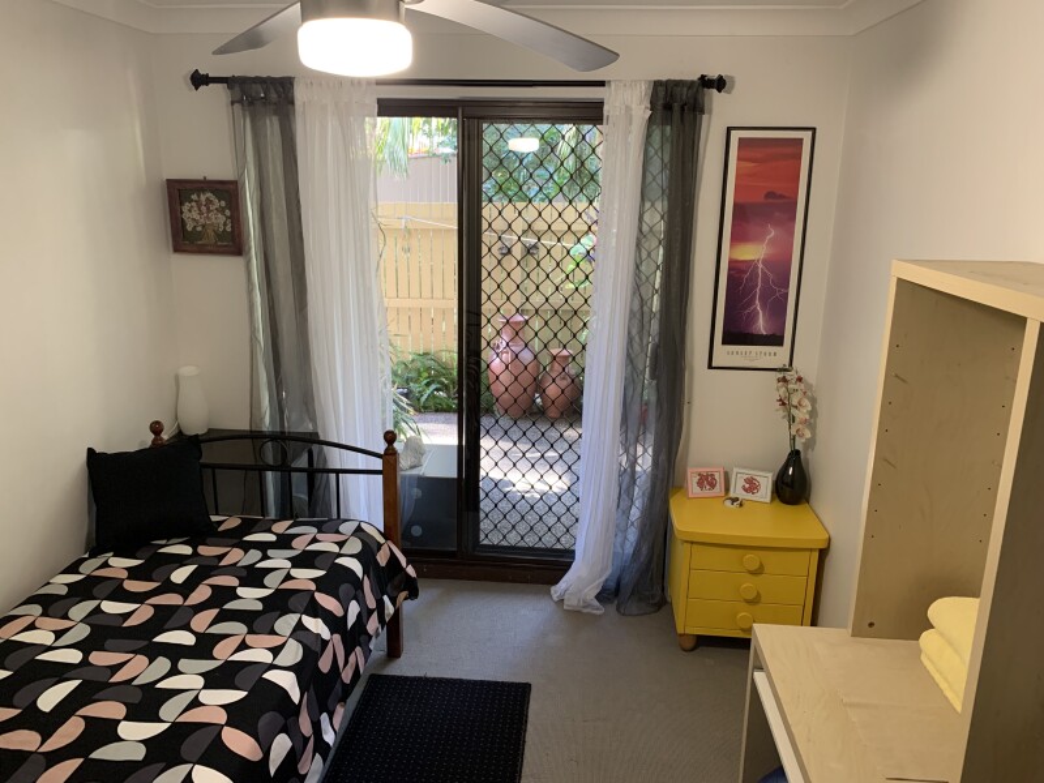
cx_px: 522
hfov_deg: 67.3
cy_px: 392
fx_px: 784
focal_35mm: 26
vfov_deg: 53.1
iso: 250
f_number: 1.8
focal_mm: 4.25
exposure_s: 1/50
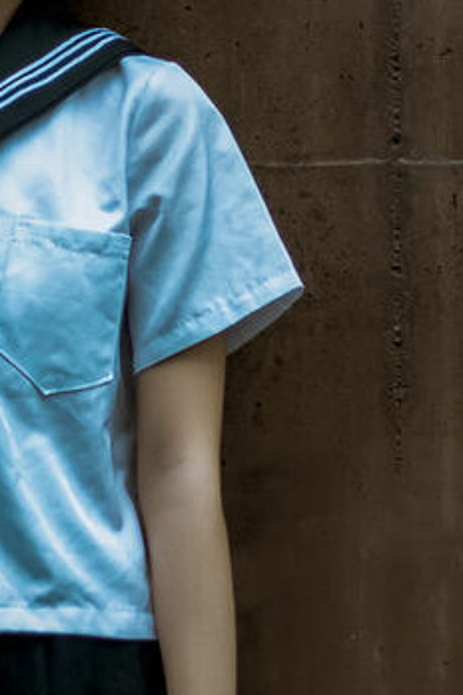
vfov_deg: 5.4
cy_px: 393
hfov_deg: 3.6
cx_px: 44
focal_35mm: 384
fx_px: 7407
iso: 800
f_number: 1.8
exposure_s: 1/1600
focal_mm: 85
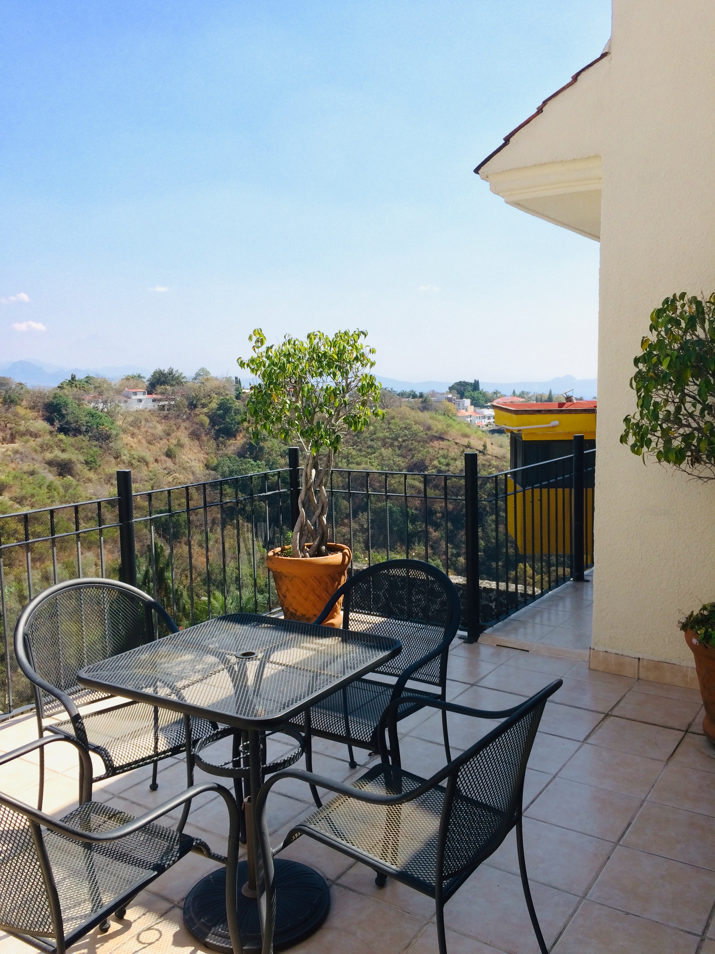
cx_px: 358
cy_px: 477
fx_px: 799
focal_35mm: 29
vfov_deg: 61.7
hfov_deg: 48.2
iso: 32
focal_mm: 4.15
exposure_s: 1/604
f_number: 2.2
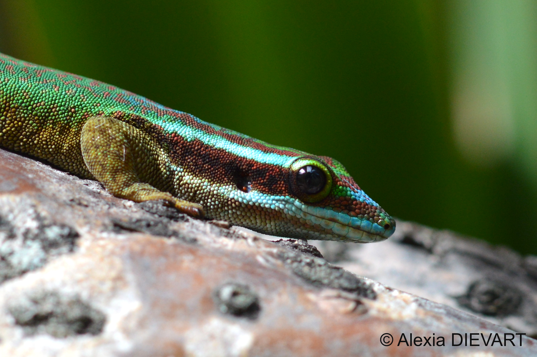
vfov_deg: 10.1
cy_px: 178
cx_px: 268
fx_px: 2012
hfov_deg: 15.2
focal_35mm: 135
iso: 400
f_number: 4.5
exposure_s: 1/1000
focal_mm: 90
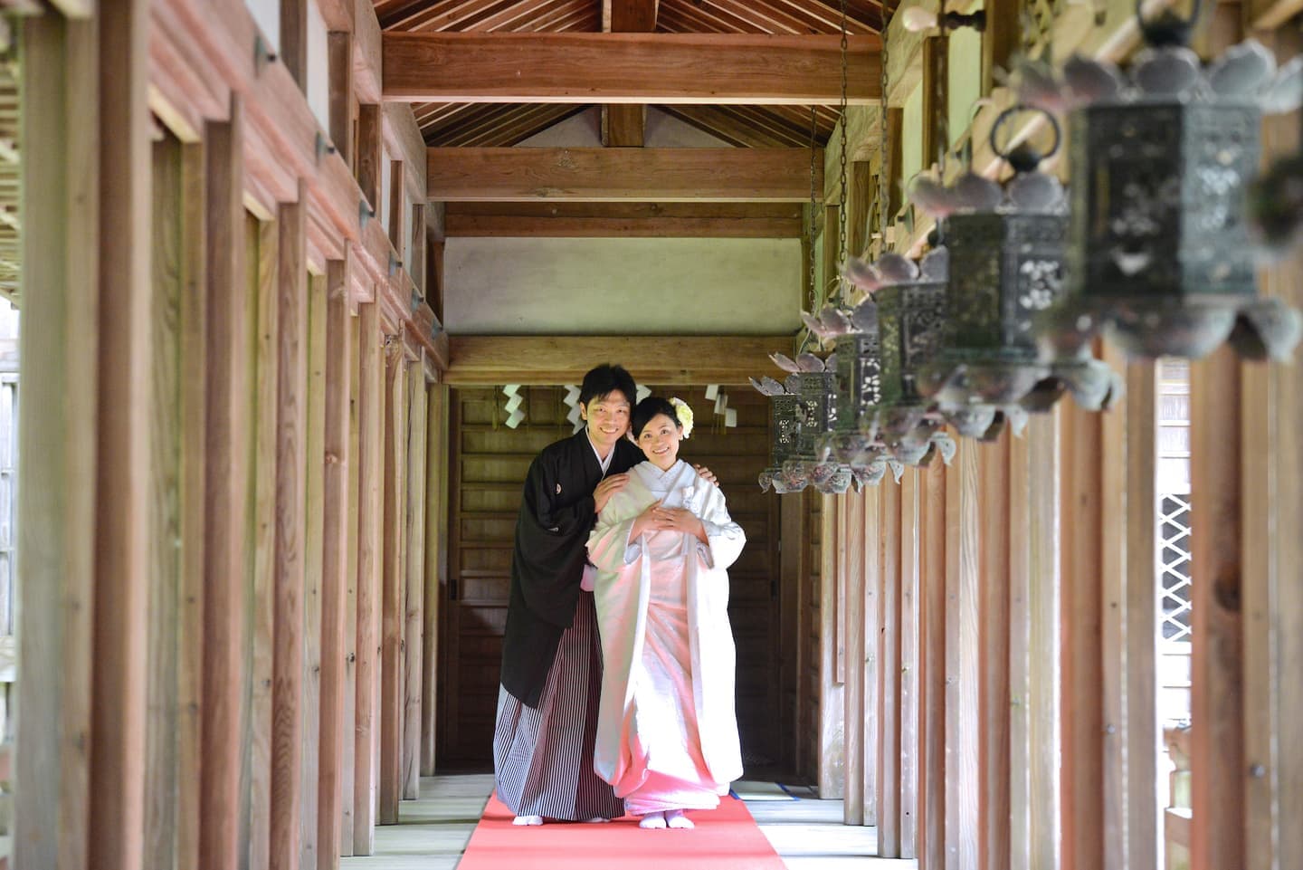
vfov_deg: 12.2
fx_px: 4055
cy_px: 435
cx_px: 652
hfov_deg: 18.3
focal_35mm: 112
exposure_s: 1/125
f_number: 4
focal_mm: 112
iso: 2000
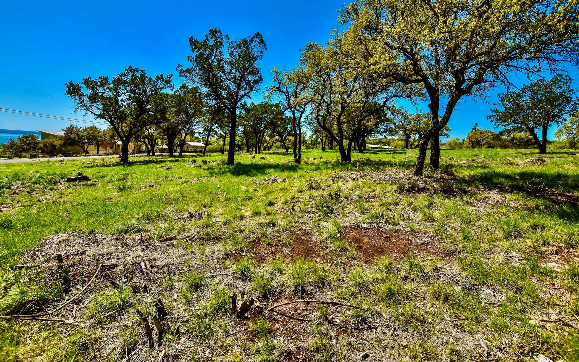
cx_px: 284
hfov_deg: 97.8
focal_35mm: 16
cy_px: 163
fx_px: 252
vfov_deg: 71.1
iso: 200
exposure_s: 1/640
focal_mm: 10
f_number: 8
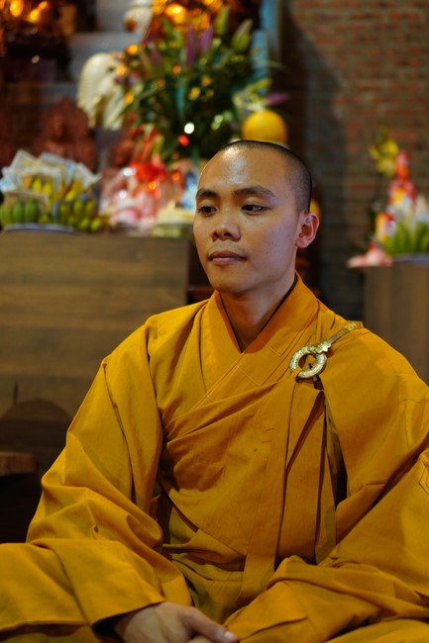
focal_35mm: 52
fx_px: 939
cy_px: 322
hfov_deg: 25.7
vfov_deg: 37.9
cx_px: 214
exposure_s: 1/40
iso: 1000
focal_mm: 35
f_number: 1.8
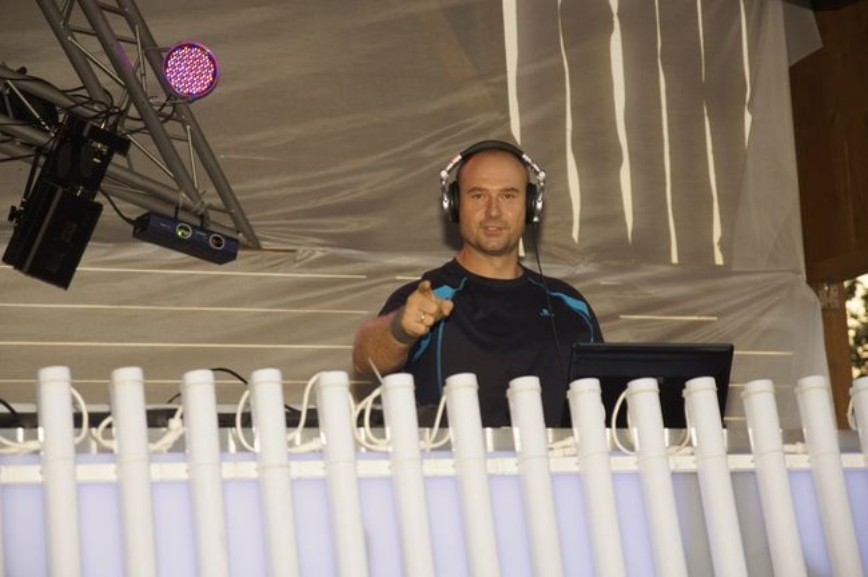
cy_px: 288
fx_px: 2529
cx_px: 434
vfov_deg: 13.0
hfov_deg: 19.5
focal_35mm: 105
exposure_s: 1/125
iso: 100
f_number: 4
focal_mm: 70
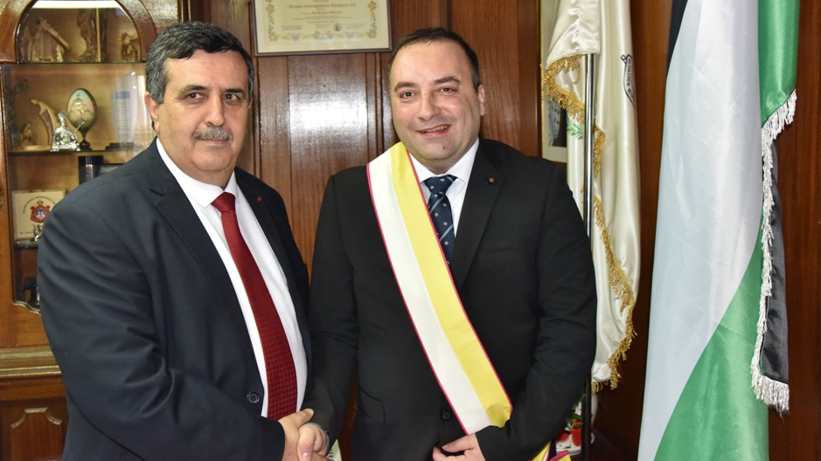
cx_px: 418
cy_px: 194
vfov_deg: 29.6
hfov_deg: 50.5
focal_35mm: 40
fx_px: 871
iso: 2500
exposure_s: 1/125
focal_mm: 35
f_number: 6.3
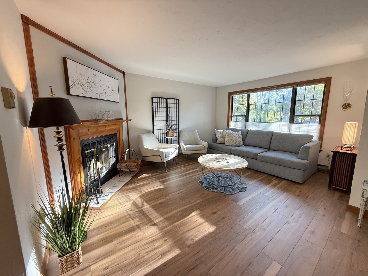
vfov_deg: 85.7
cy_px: 138
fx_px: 149
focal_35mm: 14
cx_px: 184
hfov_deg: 102.1
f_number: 2.2
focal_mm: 2.22
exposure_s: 1/60
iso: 400
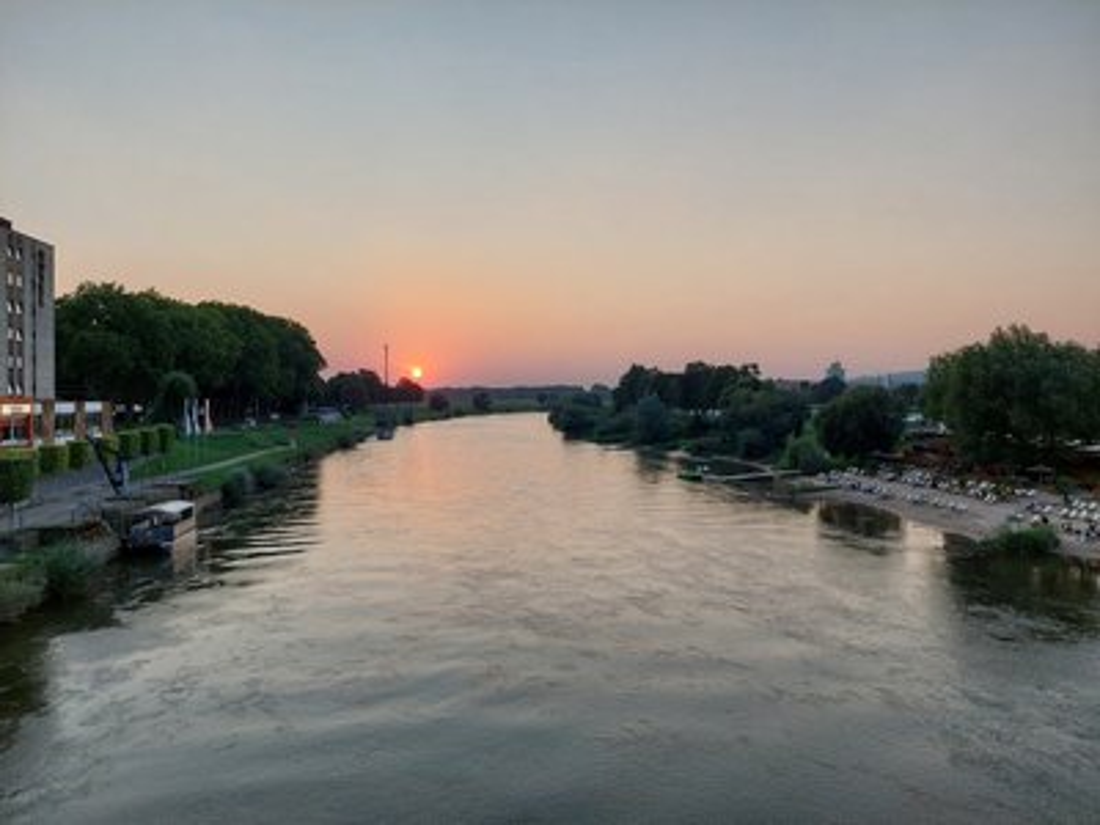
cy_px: 412
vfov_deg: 54.9
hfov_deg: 69.4
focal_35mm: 25
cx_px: 550
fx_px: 794
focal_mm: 5.23
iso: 40
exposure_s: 1/262
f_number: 1.8
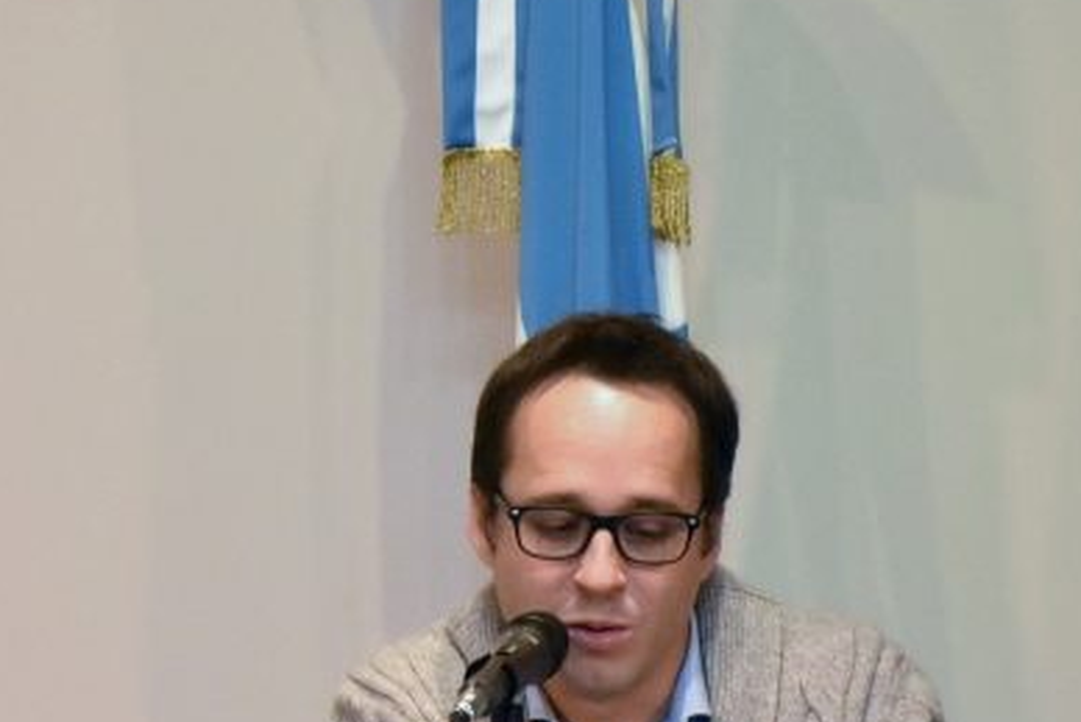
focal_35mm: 277
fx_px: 8320
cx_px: 209
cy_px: 509
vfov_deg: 5.0
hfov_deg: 7.4
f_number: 5.6
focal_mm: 70
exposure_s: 1/125
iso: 1600
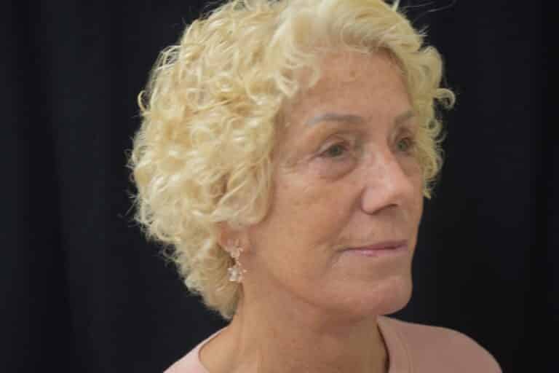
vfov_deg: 22.6
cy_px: 186
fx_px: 932
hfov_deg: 33.4
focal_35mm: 60
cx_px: 280
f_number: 2.8
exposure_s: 1/60
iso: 450
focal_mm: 40
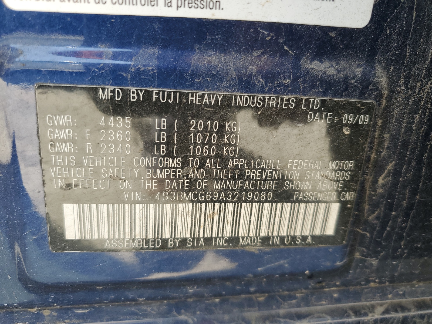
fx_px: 324
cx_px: 216
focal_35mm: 26
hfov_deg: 67.3
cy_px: 162
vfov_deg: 53.1
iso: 50
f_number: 1.5
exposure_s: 1/149
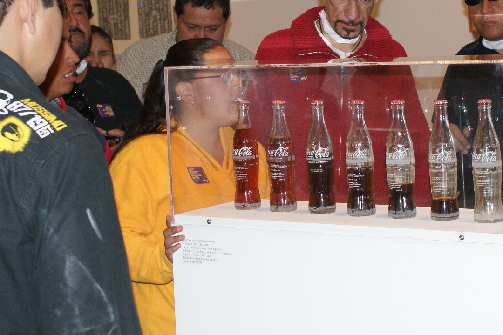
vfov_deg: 16.9
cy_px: 60
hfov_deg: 25.1
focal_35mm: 80
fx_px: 1118
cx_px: 362
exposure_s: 1/60
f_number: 5
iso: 400
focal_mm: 30
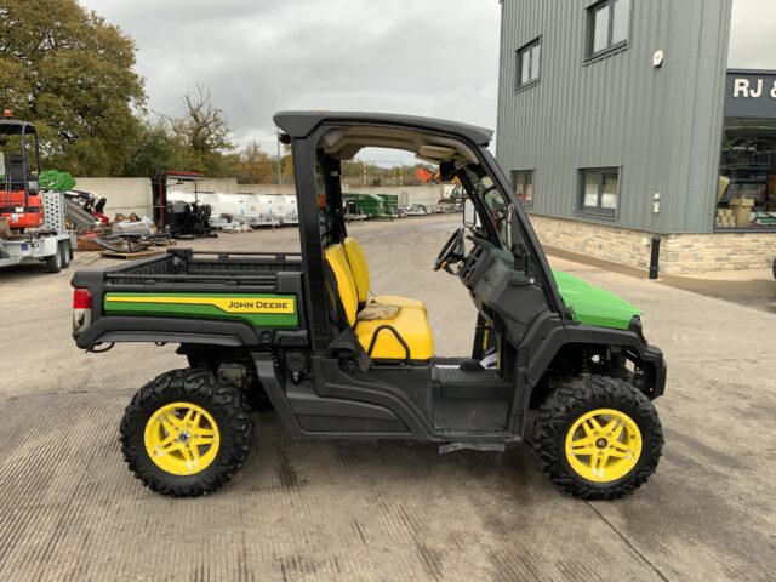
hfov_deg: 61.7
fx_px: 650
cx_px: 388
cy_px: 291
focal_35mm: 29
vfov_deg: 48.2
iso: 16
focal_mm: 3
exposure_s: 1/180
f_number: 1.8
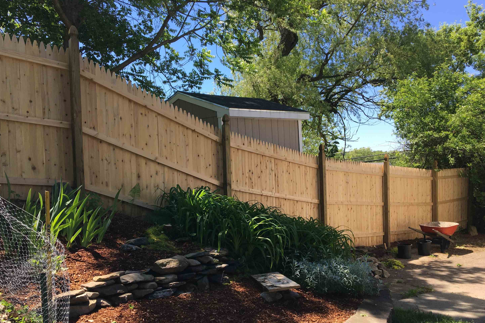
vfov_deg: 41.0
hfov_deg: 58.7
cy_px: 183
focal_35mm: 32
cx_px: 239
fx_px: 431
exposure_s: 1/718
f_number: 2.2
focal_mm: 4.15
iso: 25
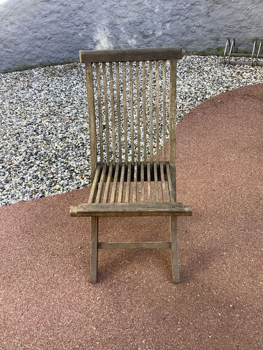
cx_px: 132
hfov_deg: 45.4
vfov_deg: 58.4
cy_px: 175
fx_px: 314
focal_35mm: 31
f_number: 2.4
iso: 40
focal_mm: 3.3
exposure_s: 1/120
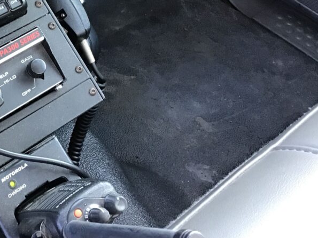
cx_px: 9
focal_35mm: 61
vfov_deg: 23.8
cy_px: 62
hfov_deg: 29.8
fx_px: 560
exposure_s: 1/30
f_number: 2.4
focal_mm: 3.3
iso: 125
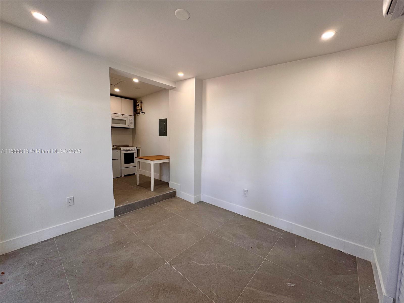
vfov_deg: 85.7
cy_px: 152
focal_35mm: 14
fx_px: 163
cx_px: 202
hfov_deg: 102.1
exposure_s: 1/99
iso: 64
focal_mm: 2.22
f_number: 2.2
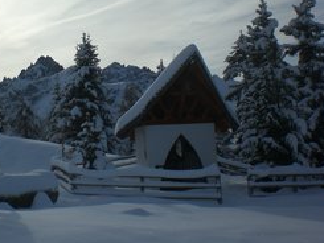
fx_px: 581
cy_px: 128
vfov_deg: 23.7
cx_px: 75
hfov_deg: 30.6
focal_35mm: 62
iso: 50
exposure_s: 1/2000
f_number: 4.4
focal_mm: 6.3
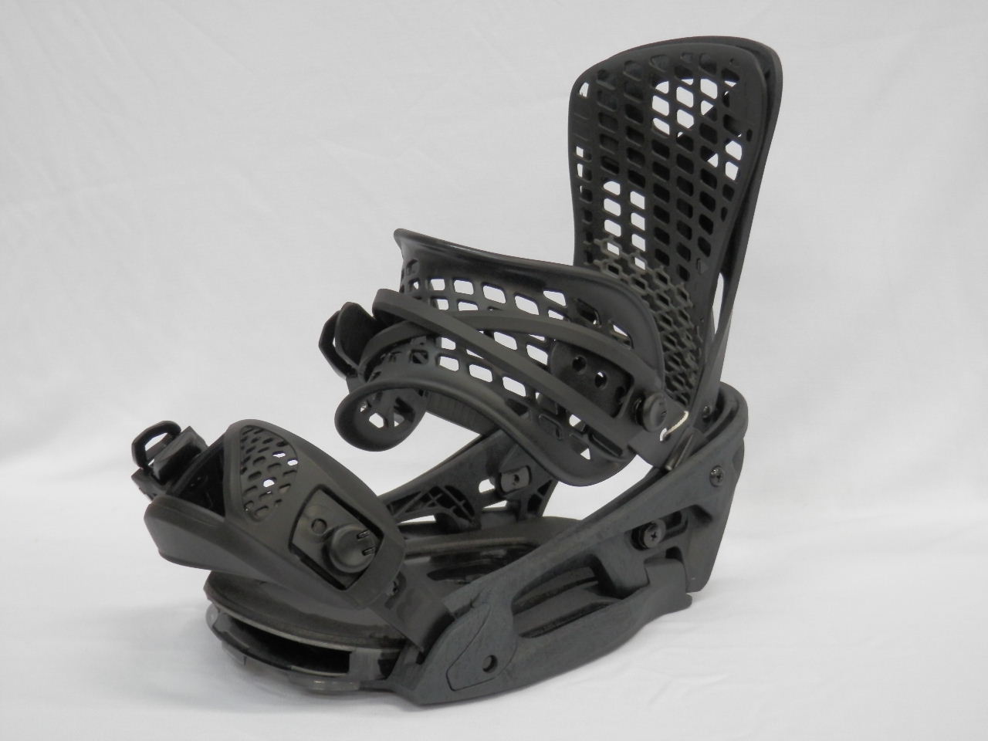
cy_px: 370
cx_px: 494
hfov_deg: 42.1
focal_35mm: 45
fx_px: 1284
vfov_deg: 32.2
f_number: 3.8
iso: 200
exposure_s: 1/10
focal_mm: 8
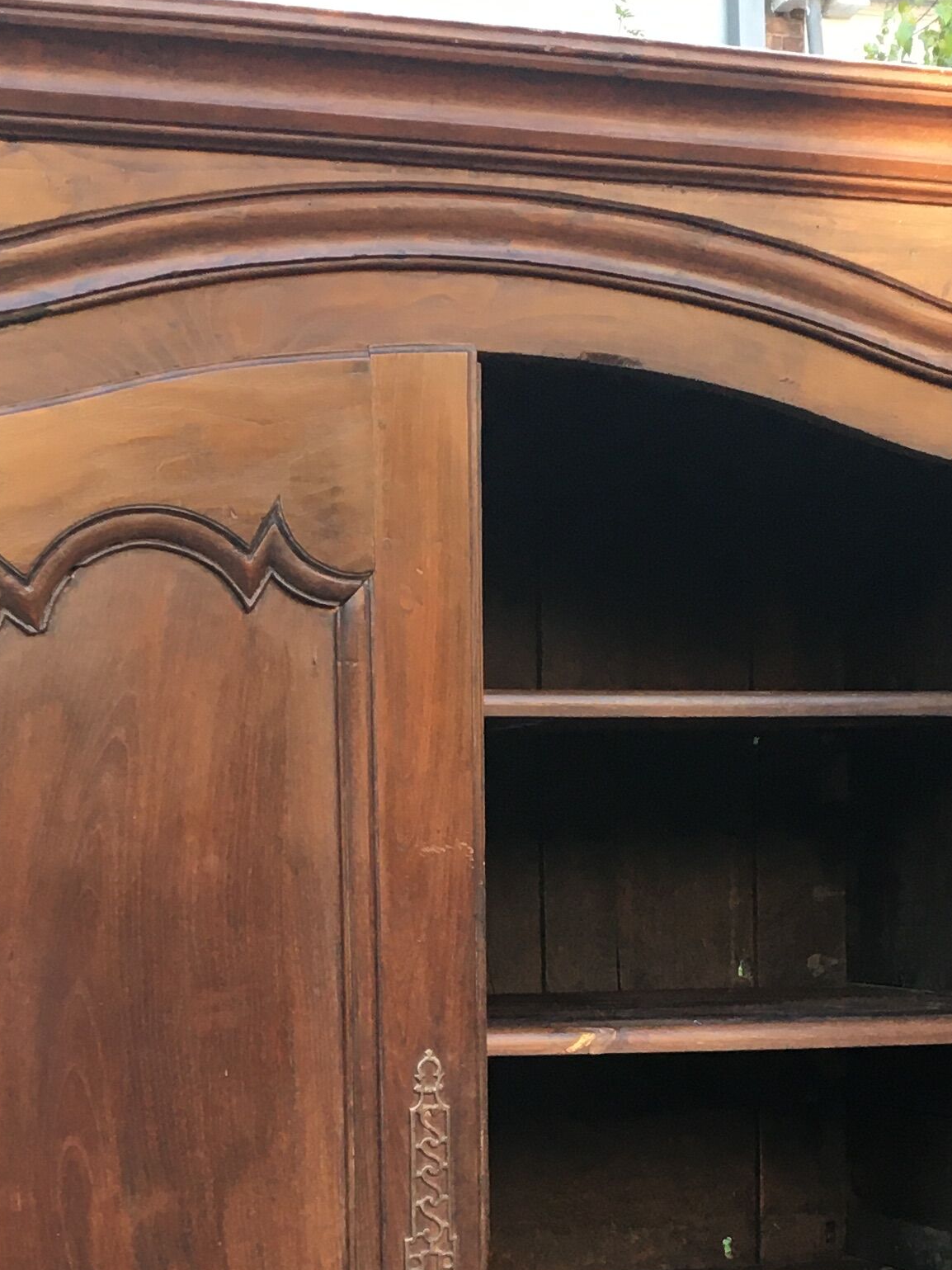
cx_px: 483
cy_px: 1159
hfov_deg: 19.4
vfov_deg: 24.9
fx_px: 2787
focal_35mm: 76
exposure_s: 1/33
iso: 40
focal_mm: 4.15
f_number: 2.2
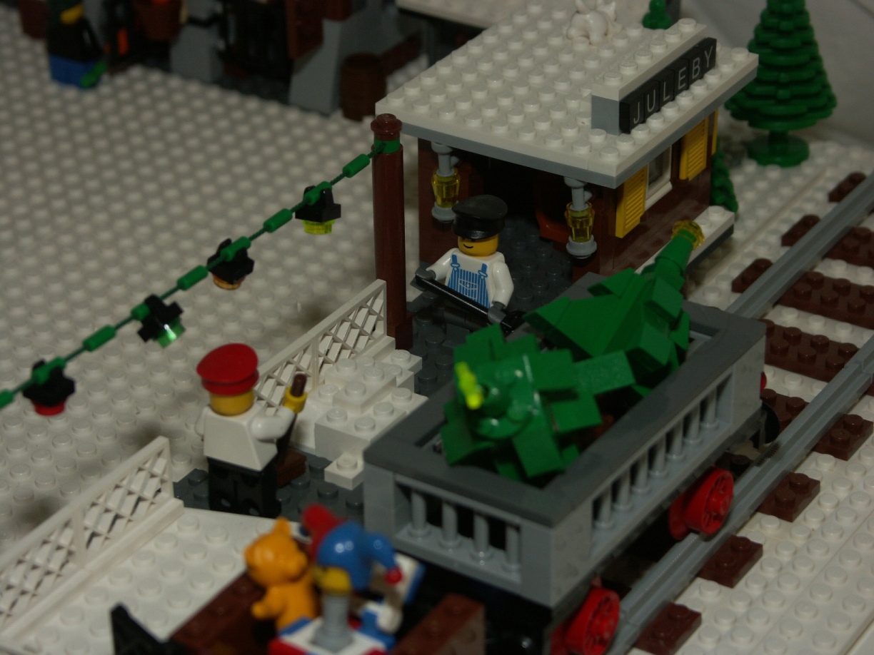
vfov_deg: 14.4
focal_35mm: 103
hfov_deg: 19.1
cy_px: 328
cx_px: 437
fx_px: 2601
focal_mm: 26.26
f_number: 3.5
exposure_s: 1/100
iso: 100
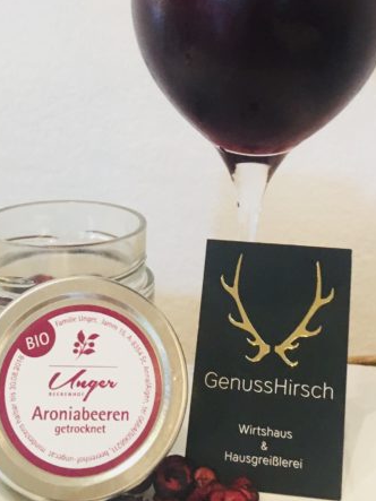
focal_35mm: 67
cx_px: 220
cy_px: 68
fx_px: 971
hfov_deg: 21.9
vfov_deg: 28.1
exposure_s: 1/33
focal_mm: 4.15
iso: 100
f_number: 2.2
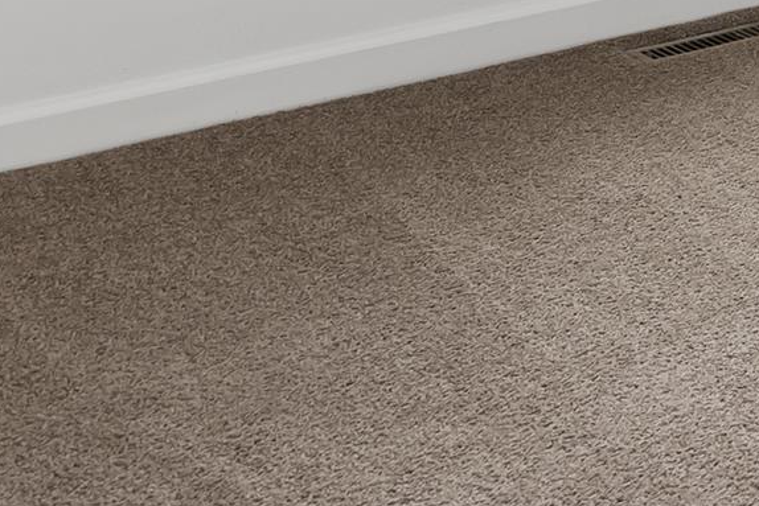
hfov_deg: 16.4
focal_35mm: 103
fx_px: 2172
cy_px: -696
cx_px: 1402
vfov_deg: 11.2
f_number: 7.1
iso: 400
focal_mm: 17
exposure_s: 1/20
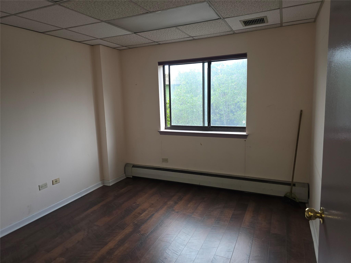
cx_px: 176
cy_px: 132
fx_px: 233
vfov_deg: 58.9
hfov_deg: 73.9
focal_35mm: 23
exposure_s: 1/60
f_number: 1.7
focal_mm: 6.3
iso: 25
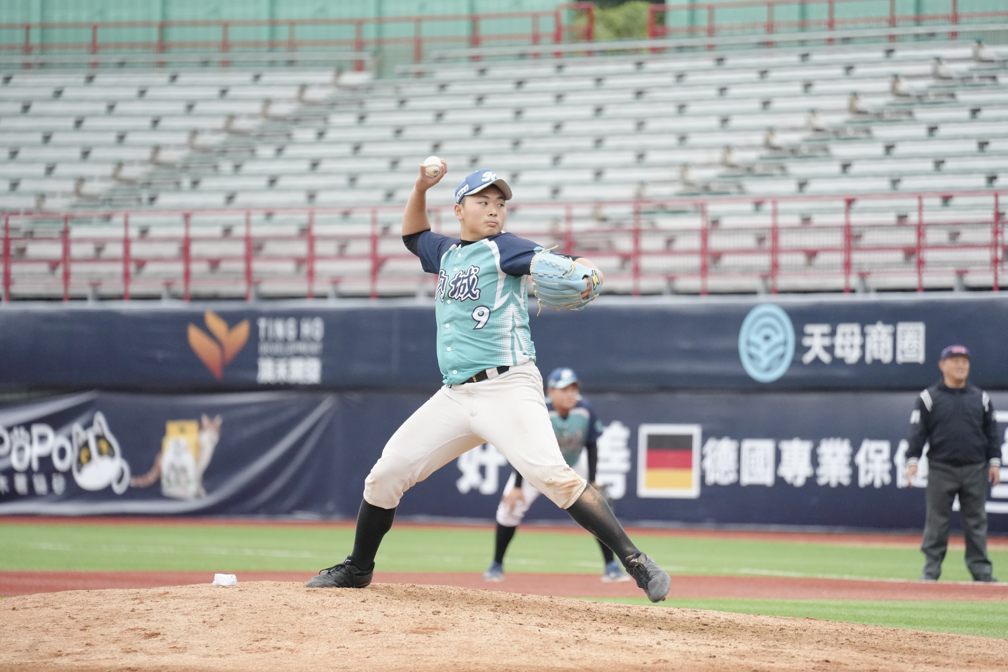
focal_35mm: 300
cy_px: 336
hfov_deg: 6.9
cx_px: 504
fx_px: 8399
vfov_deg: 4.6
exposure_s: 1/1000
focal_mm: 300
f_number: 5.6
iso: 4000
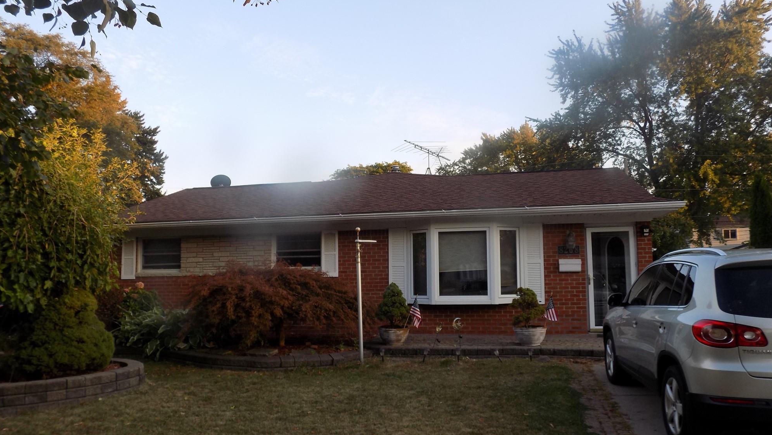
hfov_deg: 69.9
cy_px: 242
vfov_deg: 42.8
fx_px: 553
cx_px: 391
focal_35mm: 27
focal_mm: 4.3
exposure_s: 1/100
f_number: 3.1
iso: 80
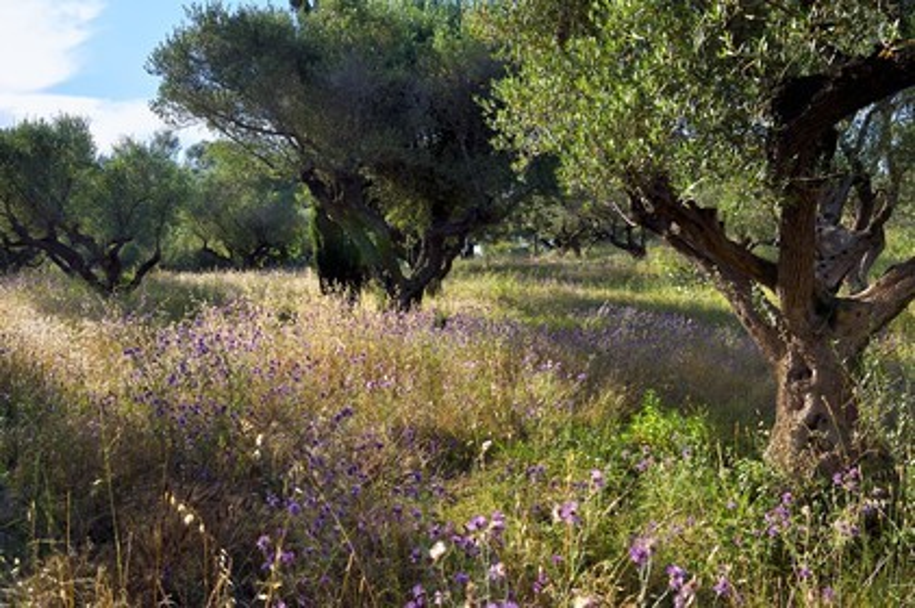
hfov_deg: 62.0
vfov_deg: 43.5
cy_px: 304
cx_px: 458
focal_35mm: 30
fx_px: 762
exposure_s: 1/500
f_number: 8
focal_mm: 30
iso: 200
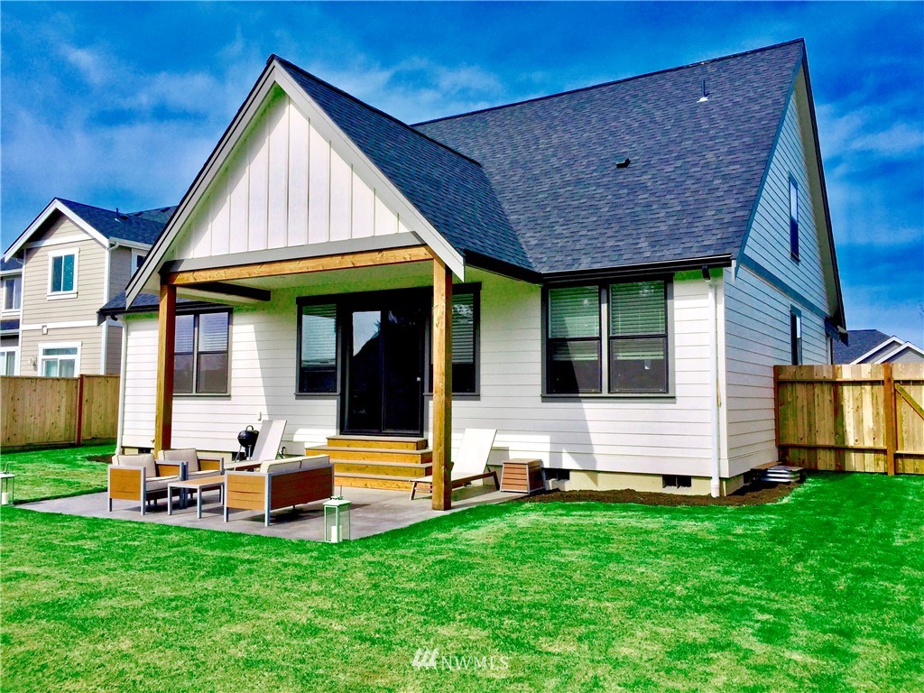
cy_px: 346
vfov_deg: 48.2
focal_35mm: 29
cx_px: 462
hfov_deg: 61.7
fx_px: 774
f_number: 2.2
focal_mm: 4.15
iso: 32
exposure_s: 1/3300
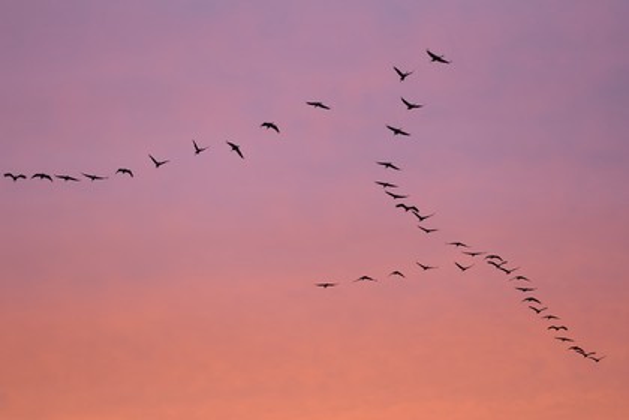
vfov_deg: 6.9
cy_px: 210
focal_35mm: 200
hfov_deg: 10.3
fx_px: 3494
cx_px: 314
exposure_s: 1/500
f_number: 4
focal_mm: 200
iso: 800
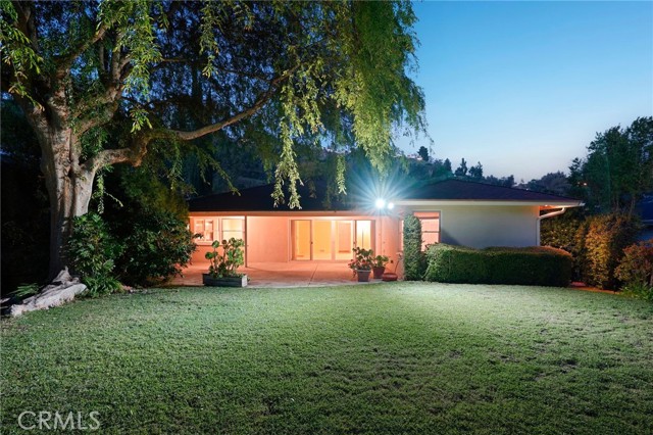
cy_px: 218
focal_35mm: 16
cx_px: 326
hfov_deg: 96.8
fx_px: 290
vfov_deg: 73.7
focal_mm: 16
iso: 800
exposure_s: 8
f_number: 8
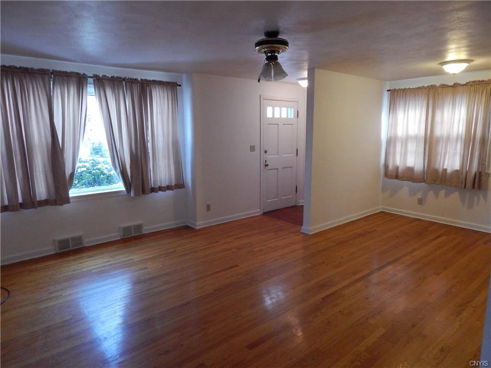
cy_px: 184
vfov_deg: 58.9
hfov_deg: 73.9
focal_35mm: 23
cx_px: 246
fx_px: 326
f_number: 3
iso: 400
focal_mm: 4
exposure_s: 1/30
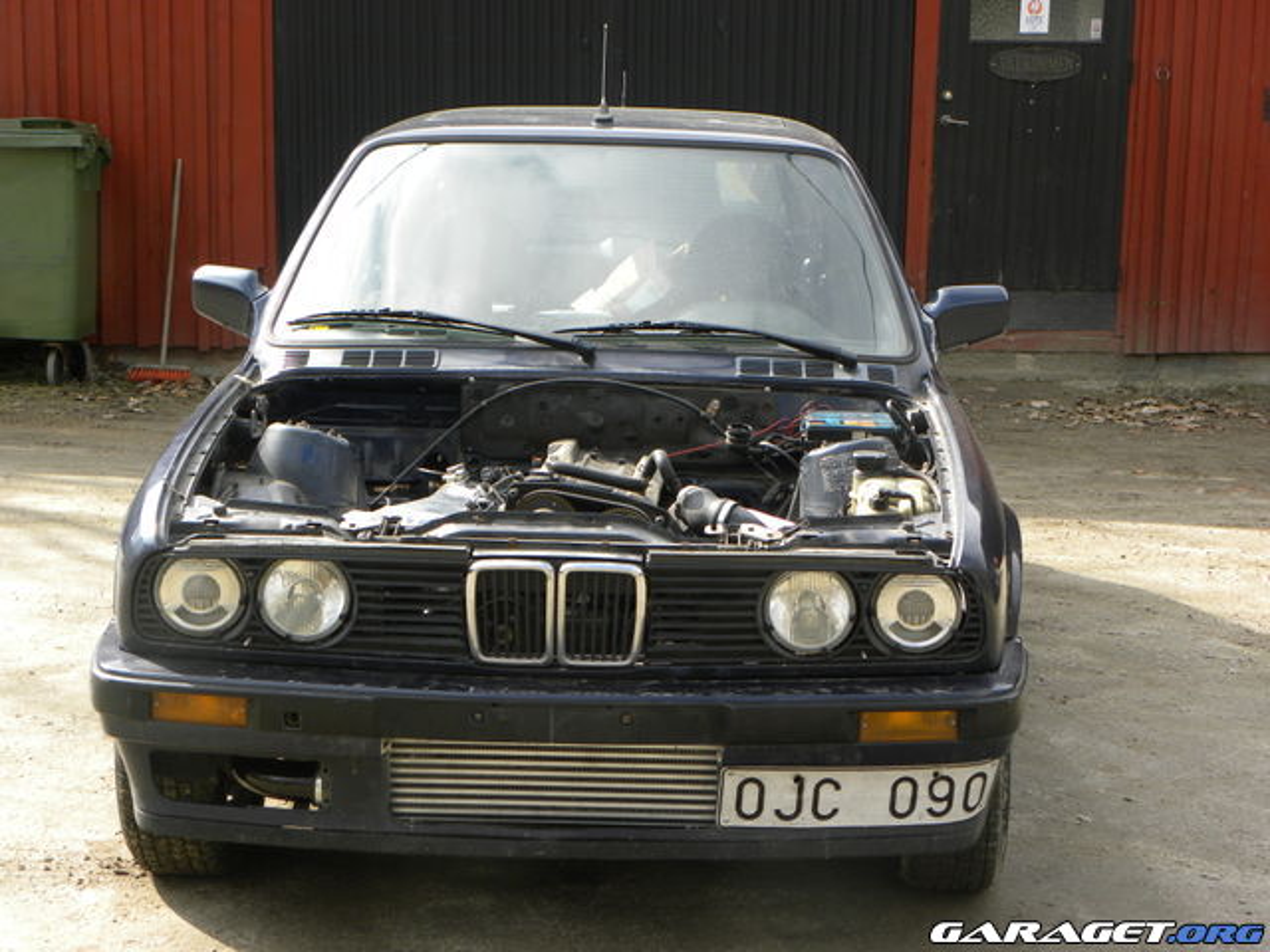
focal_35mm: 66
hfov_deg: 29.4
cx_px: 635
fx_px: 2421
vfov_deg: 22.3
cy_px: 476
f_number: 4
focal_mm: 11.8
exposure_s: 1/167
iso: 64
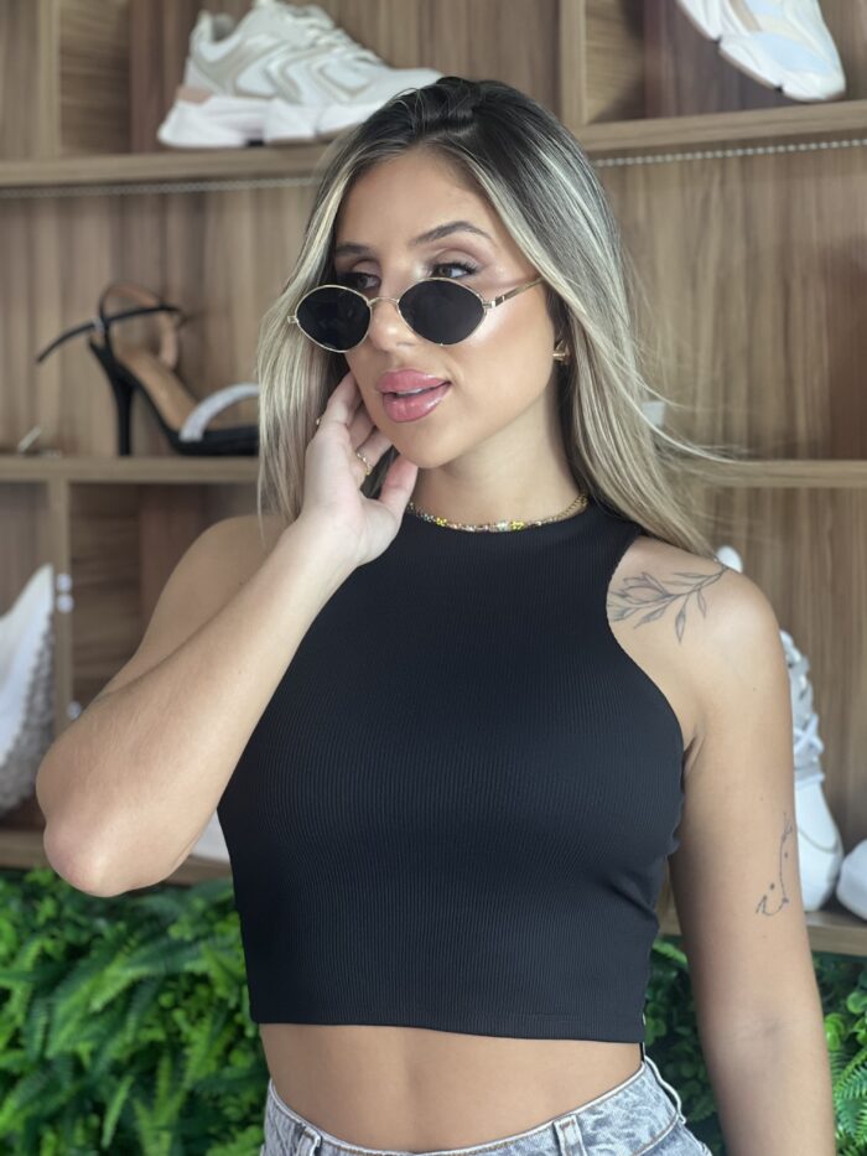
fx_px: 2571
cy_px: 578
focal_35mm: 77
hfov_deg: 19.1
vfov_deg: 25.3
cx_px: 434
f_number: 2.8
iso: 160
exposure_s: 1/120
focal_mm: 9
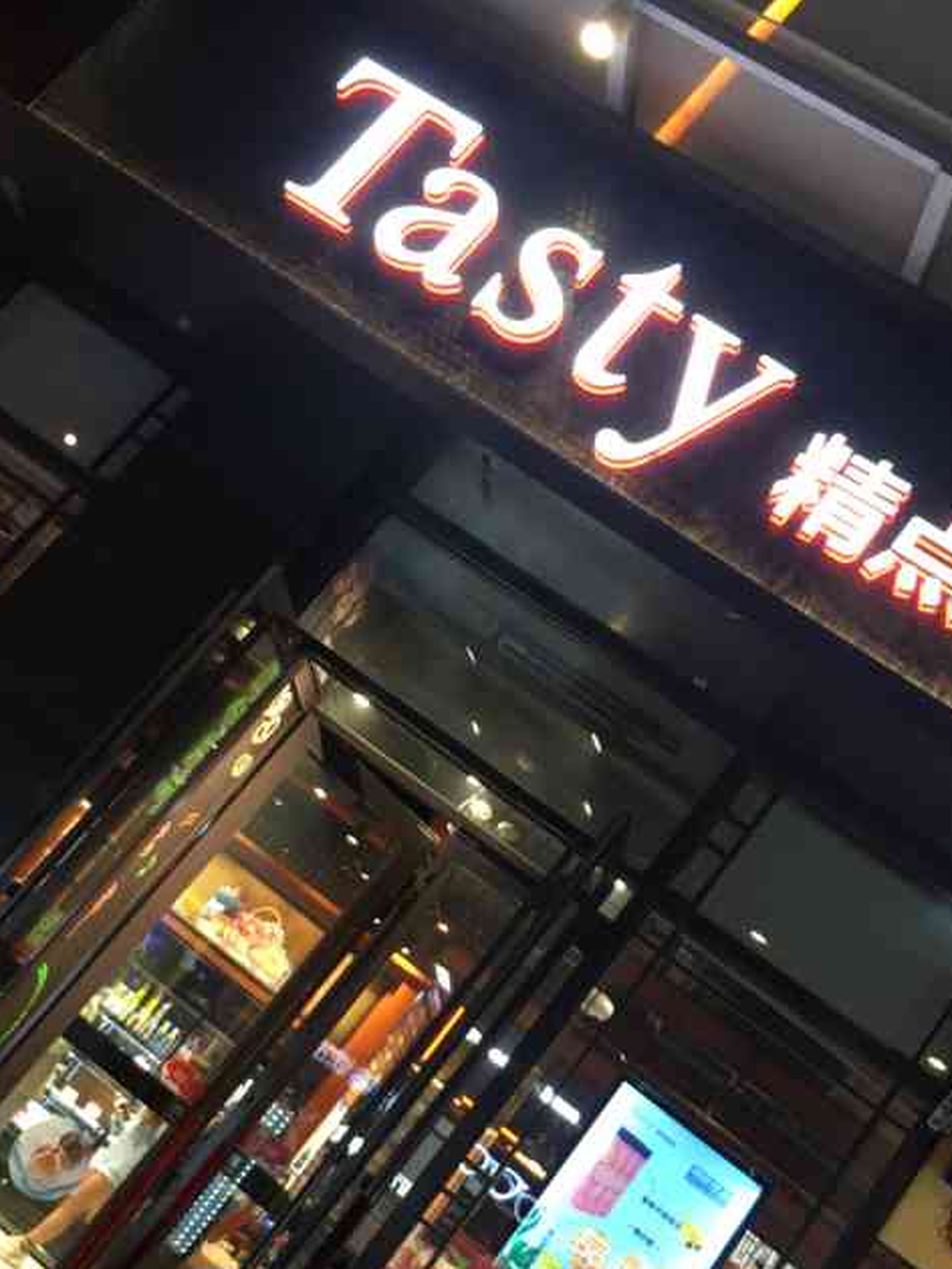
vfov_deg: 43.8
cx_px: 430
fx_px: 1576
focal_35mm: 43
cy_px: 713
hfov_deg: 33.6
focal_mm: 4.15
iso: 40
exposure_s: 1/17
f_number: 2.2
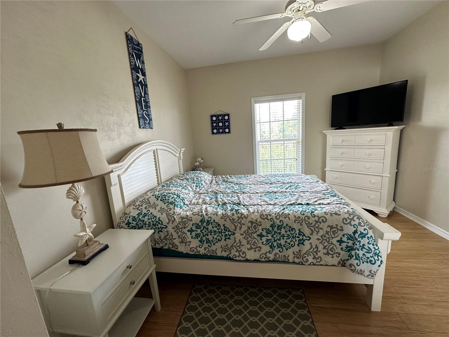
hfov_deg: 102.1
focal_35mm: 14
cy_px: 168
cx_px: 224
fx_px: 182
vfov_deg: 85.7
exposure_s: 1/120
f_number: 2.2
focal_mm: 2.22
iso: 160
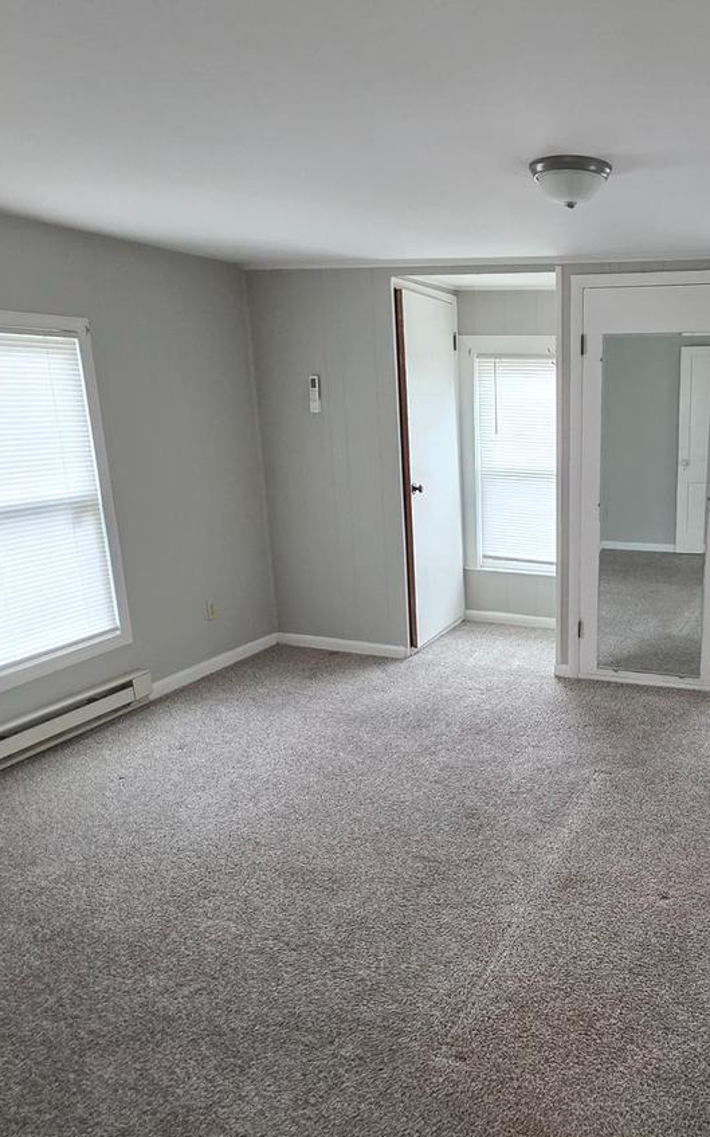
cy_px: 619
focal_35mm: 25
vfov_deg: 72.4
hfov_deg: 46.7
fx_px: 774
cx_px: 568
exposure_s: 1/60
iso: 320
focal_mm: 2.2
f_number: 1.9
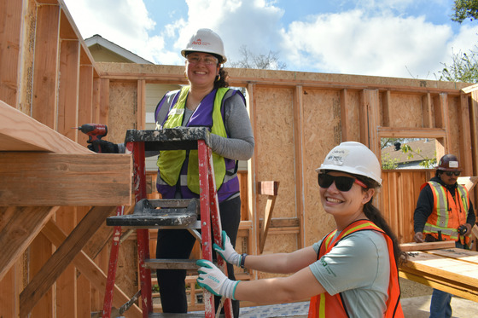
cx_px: 239
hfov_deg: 67.4
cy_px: 159
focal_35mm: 27
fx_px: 358
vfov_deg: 47.9
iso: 200
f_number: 10
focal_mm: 18
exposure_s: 1/400
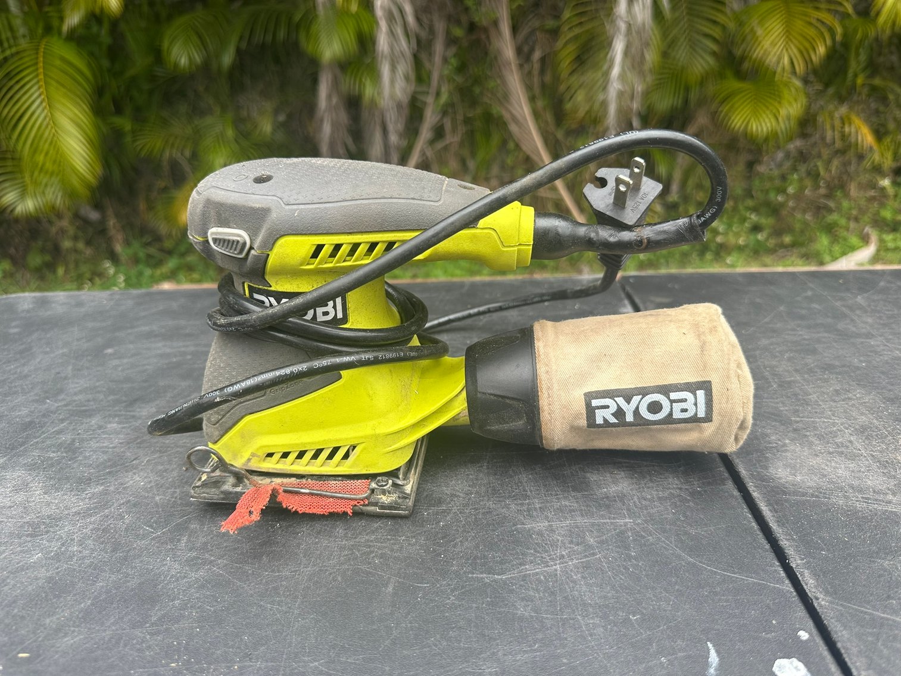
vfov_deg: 56.8
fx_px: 625
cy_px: 338
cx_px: 450
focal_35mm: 24
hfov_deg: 71.6
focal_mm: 6.86
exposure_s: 1/442
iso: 80
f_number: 1.78
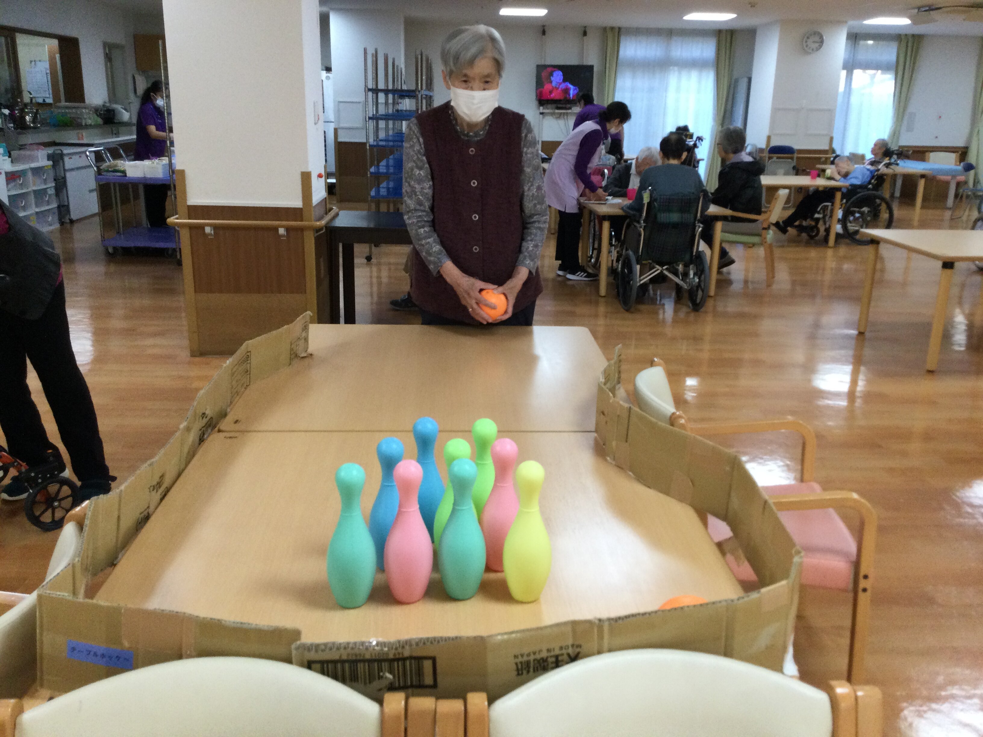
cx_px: 492
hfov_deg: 58.4
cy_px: 368
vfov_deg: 45.4
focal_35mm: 31
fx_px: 880
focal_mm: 3.3
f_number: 2.4
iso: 40
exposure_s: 1/30
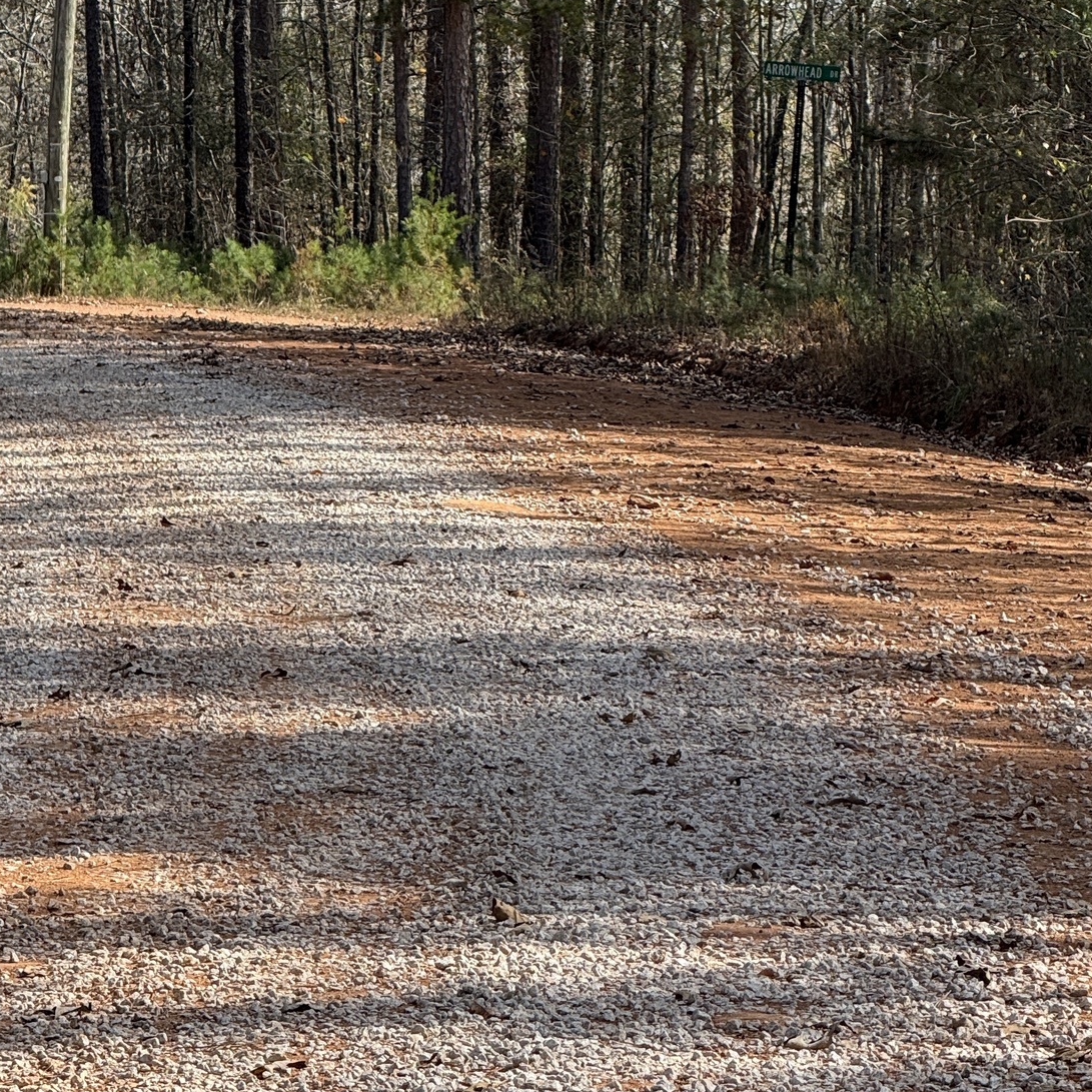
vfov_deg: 7.8
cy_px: 412
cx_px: 583
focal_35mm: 224
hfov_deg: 7.8
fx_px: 7995
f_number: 2.8
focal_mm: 15.66
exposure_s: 1/414
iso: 50
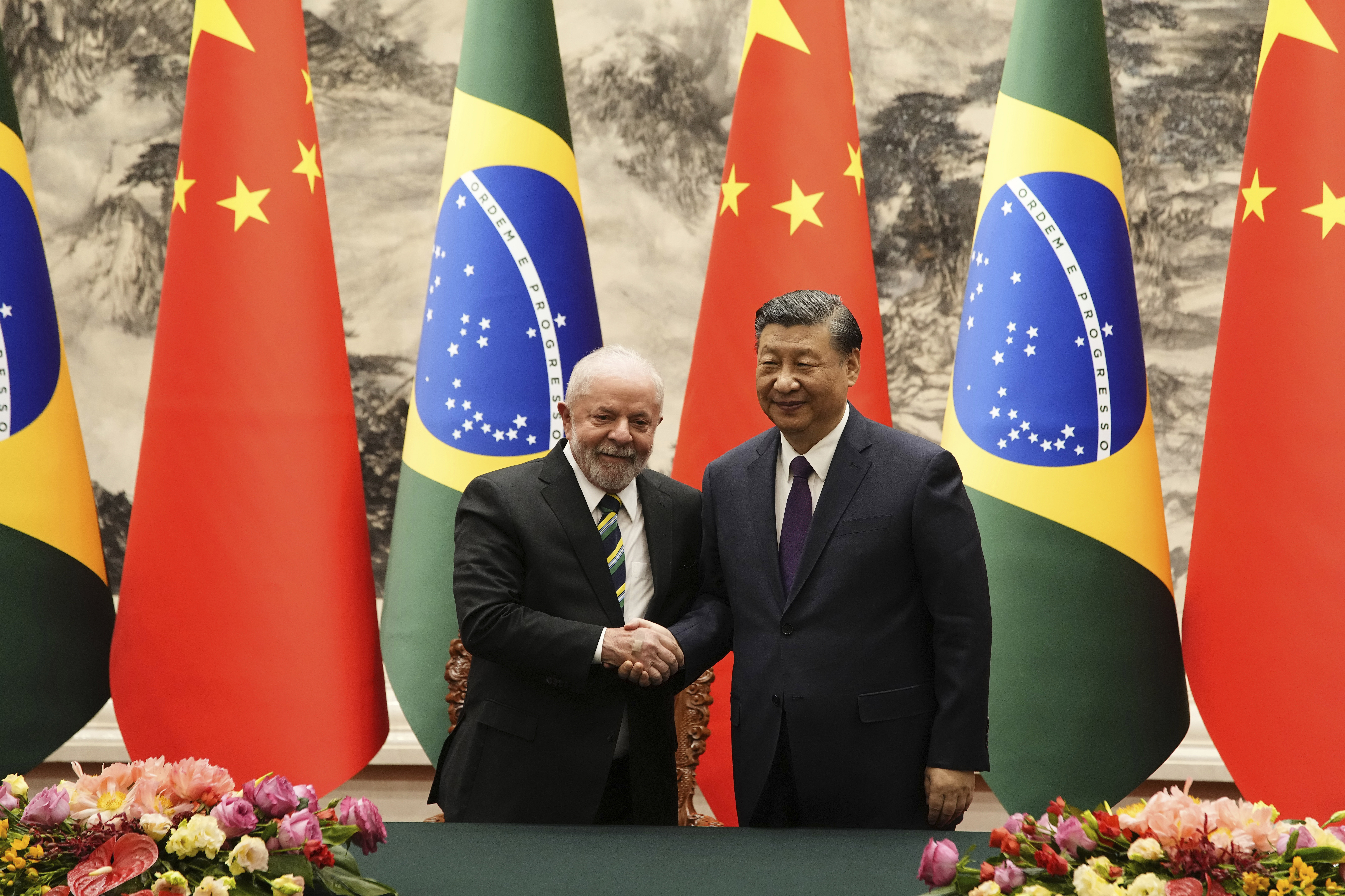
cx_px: 672
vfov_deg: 7.7
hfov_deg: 11.5
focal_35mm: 178
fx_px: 6650
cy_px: 448
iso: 3200
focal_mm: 178
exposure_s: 1/250
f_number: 5.6
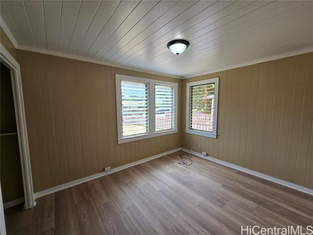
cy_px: 118
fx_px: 118
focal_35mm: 13
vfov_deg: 89.9
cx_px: 156
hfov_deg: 106.2
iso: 50
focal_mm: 2.2
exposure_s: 1/137
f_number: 2.2
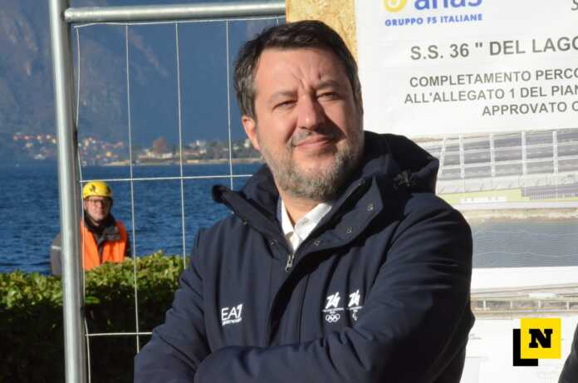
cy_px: 192
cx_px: 289
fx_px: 3245
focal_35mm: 202
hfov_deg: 10.2
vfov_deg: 6.8
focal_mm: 135
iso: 2500
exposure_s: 1/250
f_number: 36
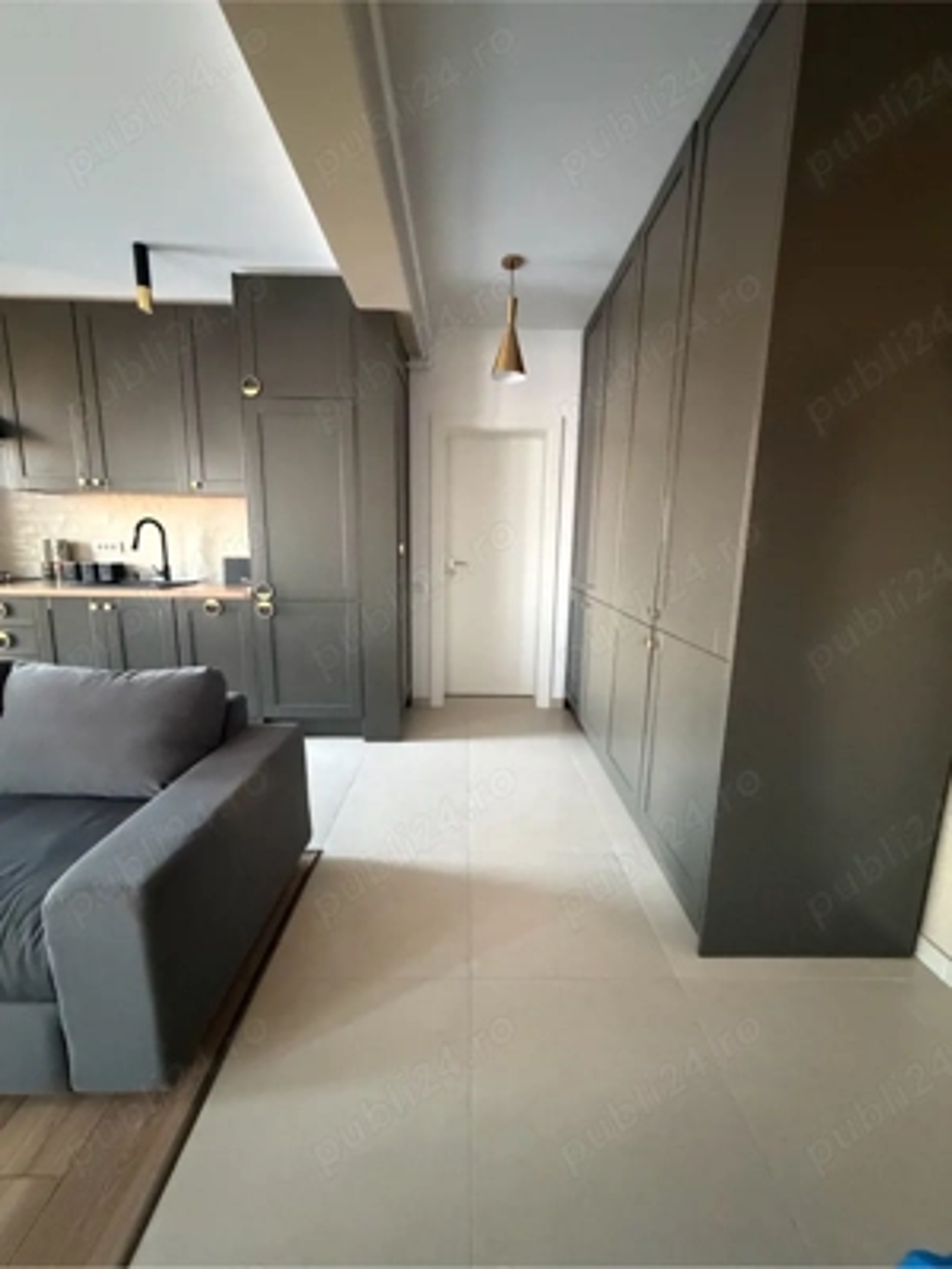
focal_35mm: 14
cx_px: 476
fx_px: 513
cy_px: 634
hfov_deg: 85.7
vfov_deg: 102.1
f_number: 2.2
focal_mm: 2.22
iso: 1250
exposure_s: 1/58
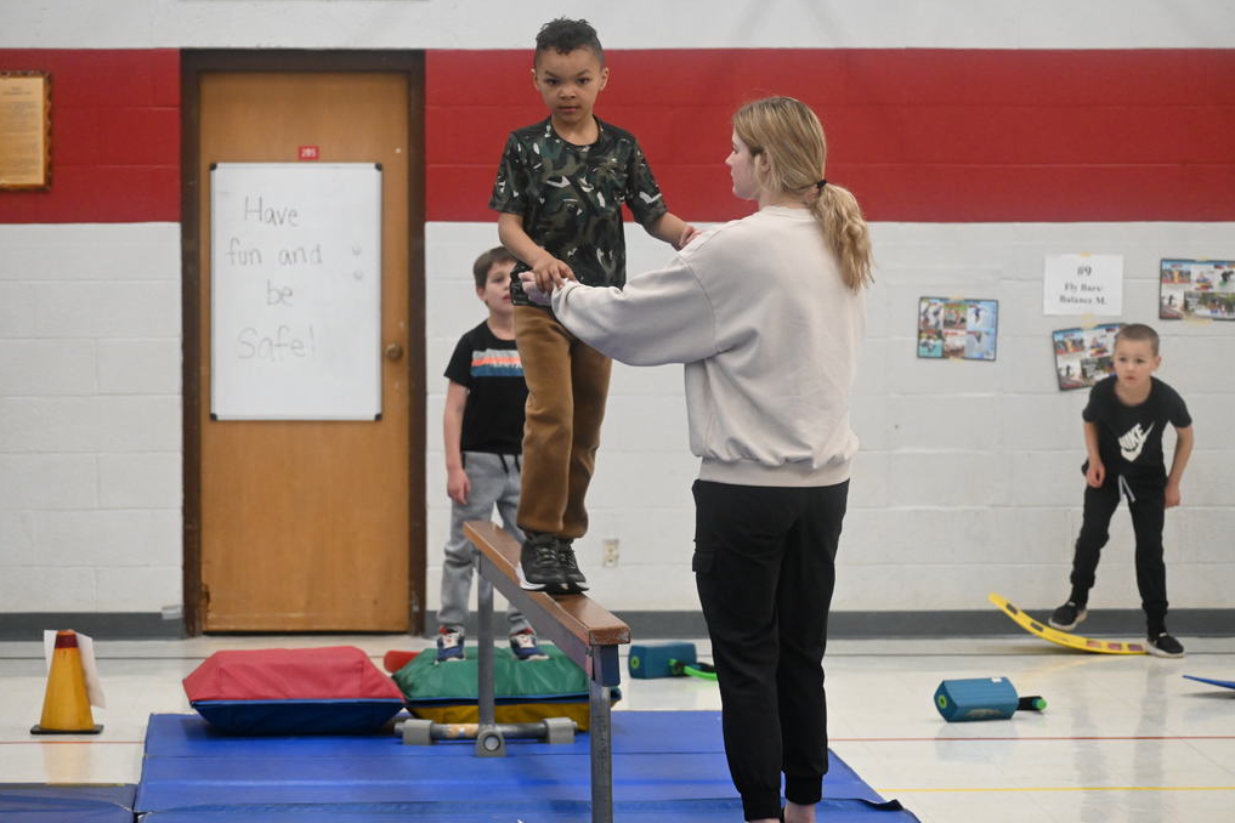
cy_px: 412
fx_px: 4665
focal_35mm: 136
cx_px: 614
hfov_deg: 15.1
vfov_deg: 10.1
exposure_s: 1/125
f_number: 5
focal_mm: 90
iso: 2500
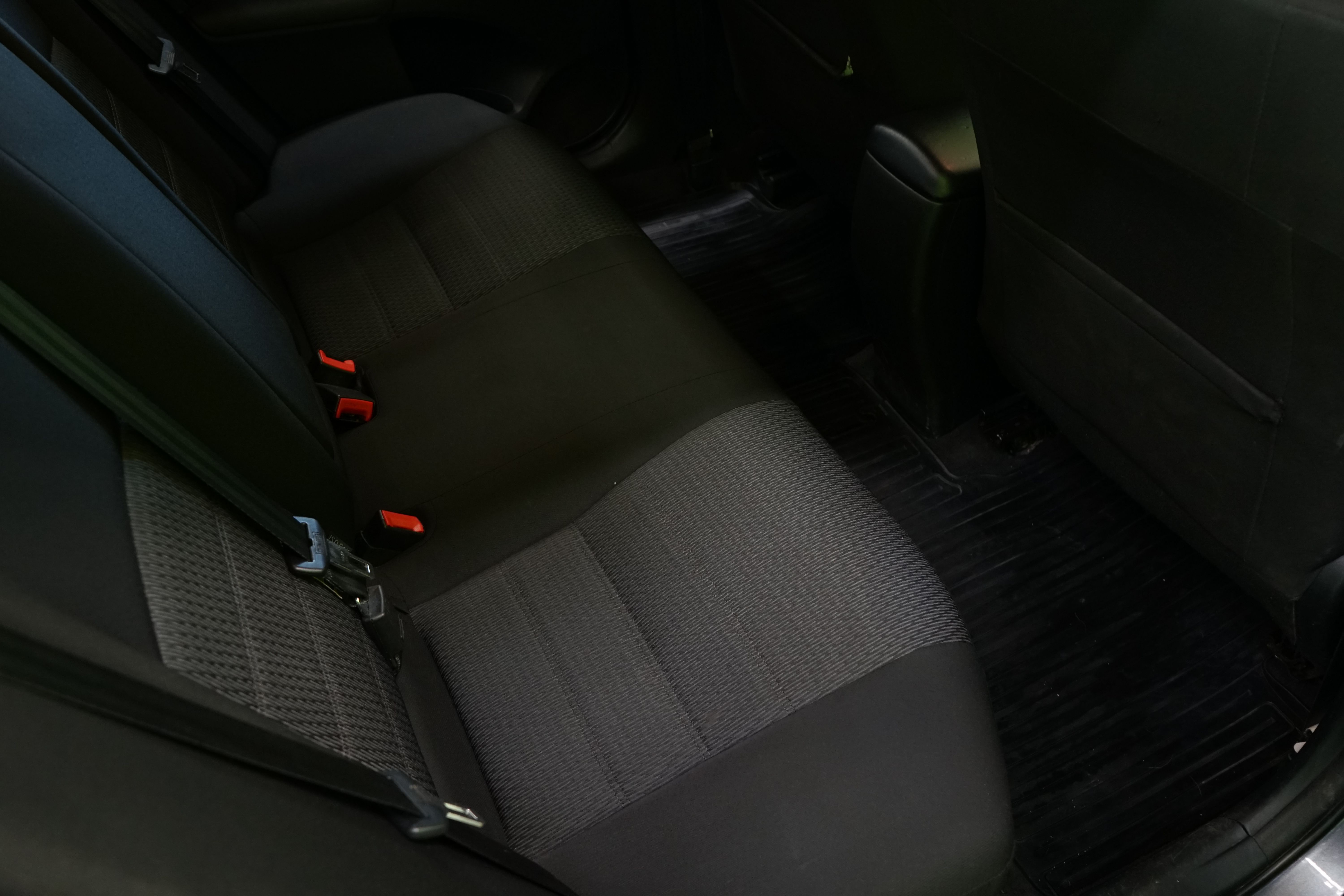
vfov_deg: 45.0
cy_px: 448
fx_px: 1083
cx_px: 672
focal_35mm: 29
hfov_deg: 63.7
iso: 1600
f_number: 5.6
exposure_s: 1/20
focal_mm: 29
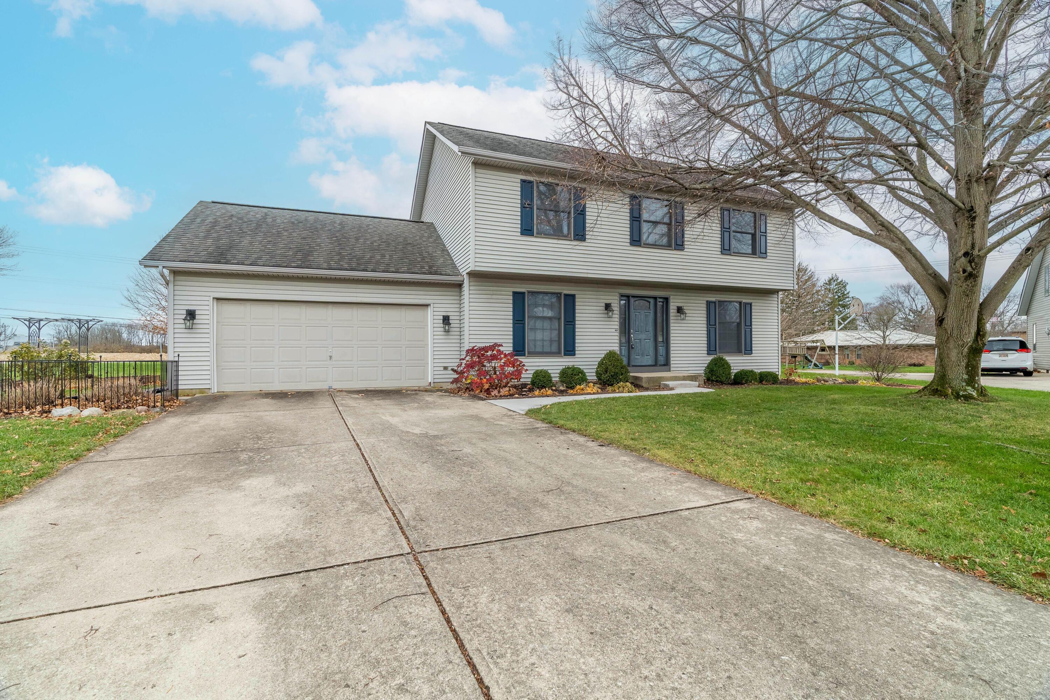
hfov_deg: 96.7
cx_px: 525
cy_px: 350
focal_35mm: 16
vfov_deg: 73.7
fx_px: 467
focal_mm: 16
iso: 500
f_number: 8
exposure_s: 1/160
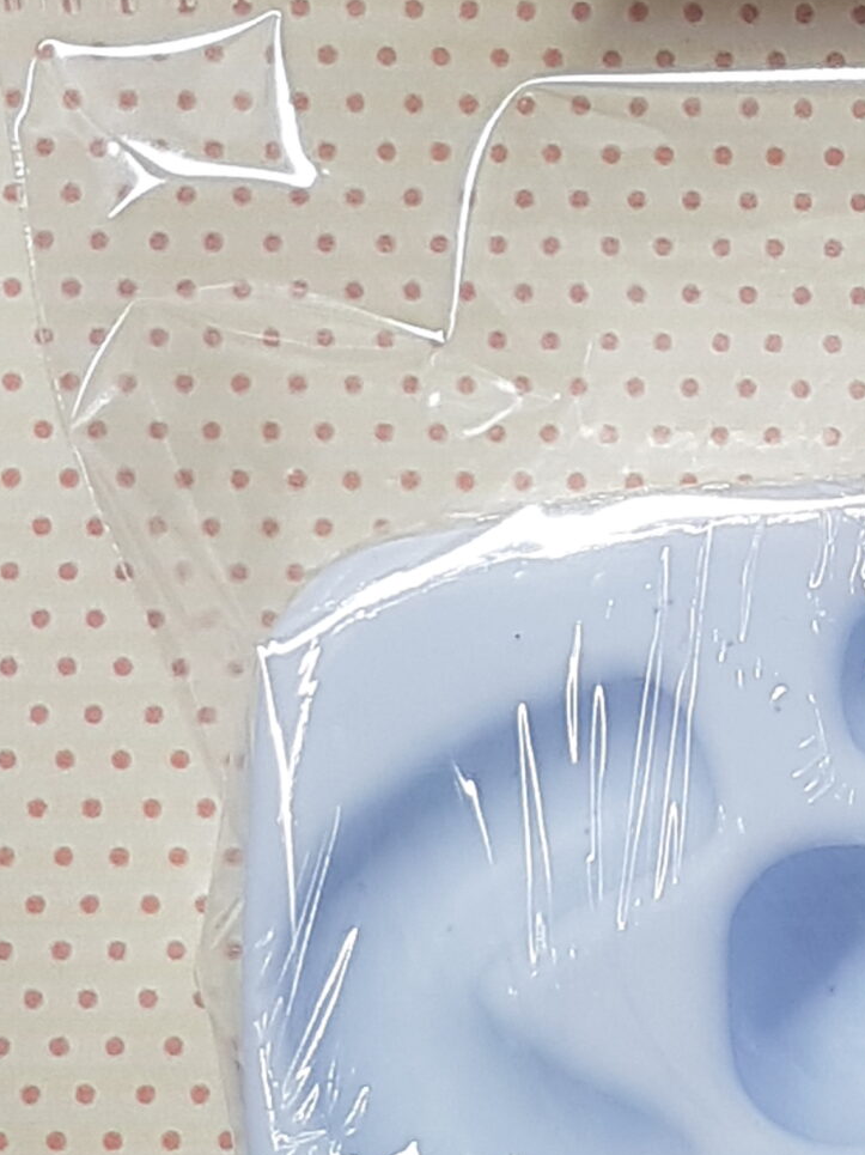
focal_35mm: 69
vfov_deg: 28.2
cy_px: 586
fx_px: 2300
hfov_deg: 19.8
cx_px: 1072
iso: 40
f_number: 1.7
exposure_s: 1/50
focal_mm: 4.2
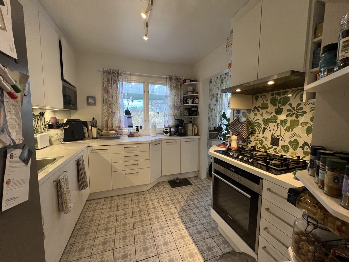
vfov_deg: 89.9
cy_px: 131
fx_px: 131
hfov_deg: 106.2
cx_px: 174
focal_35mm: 13
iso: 200
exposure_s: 1/49
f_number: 1.8
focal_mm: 1.57
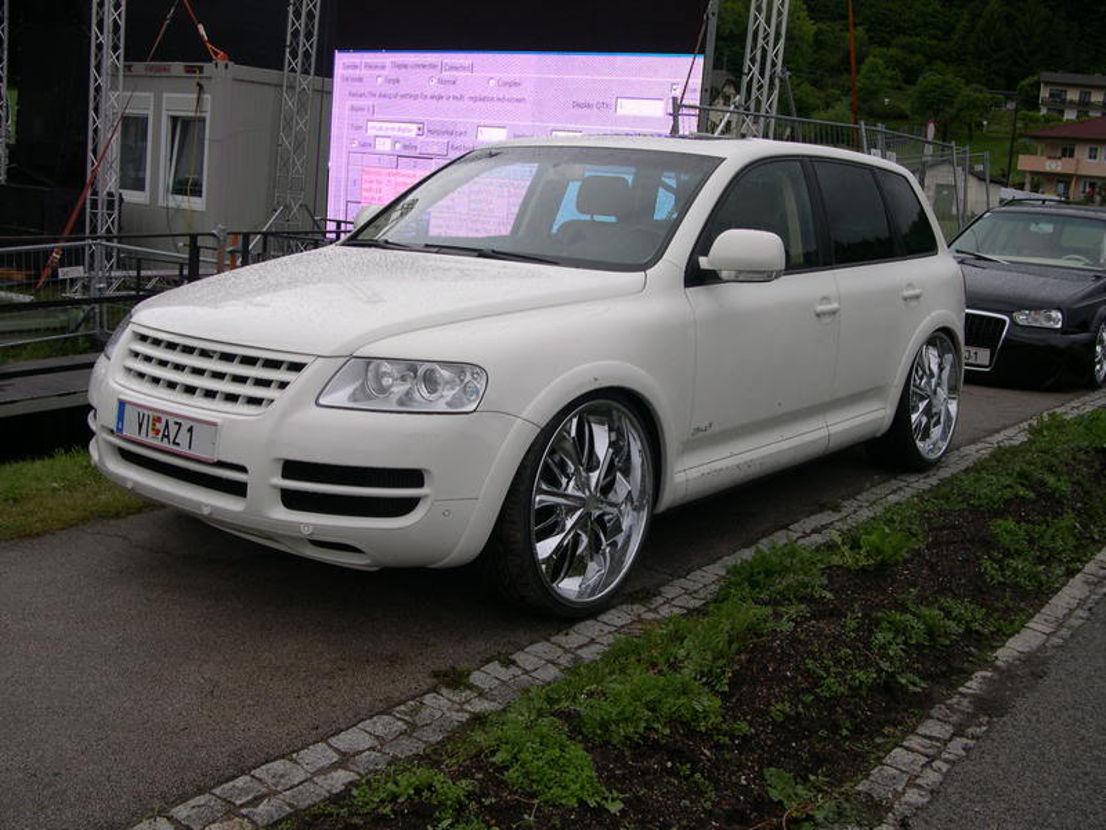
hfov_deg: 49.0
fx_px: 1214
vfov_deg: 37.7
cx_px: 553
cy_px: 415
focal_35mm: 38
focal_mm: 8
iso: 100
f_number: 7.6
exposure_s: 1/108
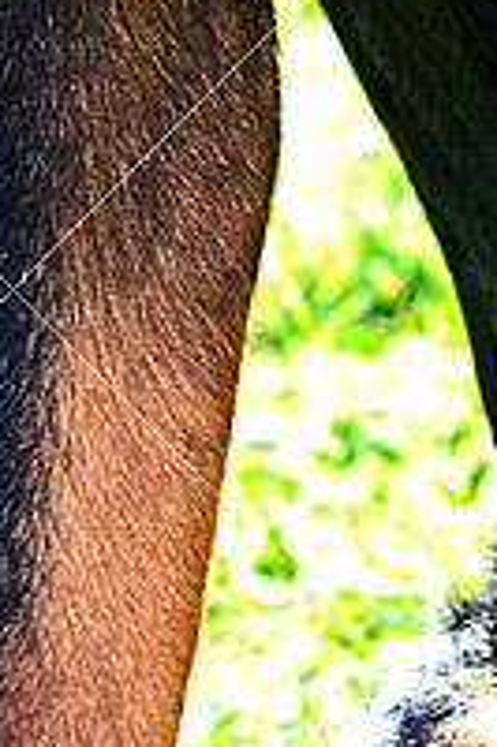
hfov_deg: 1.2
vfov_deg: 1.8
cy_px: -1091
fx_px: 24290
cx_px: 572
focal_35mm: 1171
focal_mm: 120
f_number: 9
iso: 450
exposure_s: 1/125
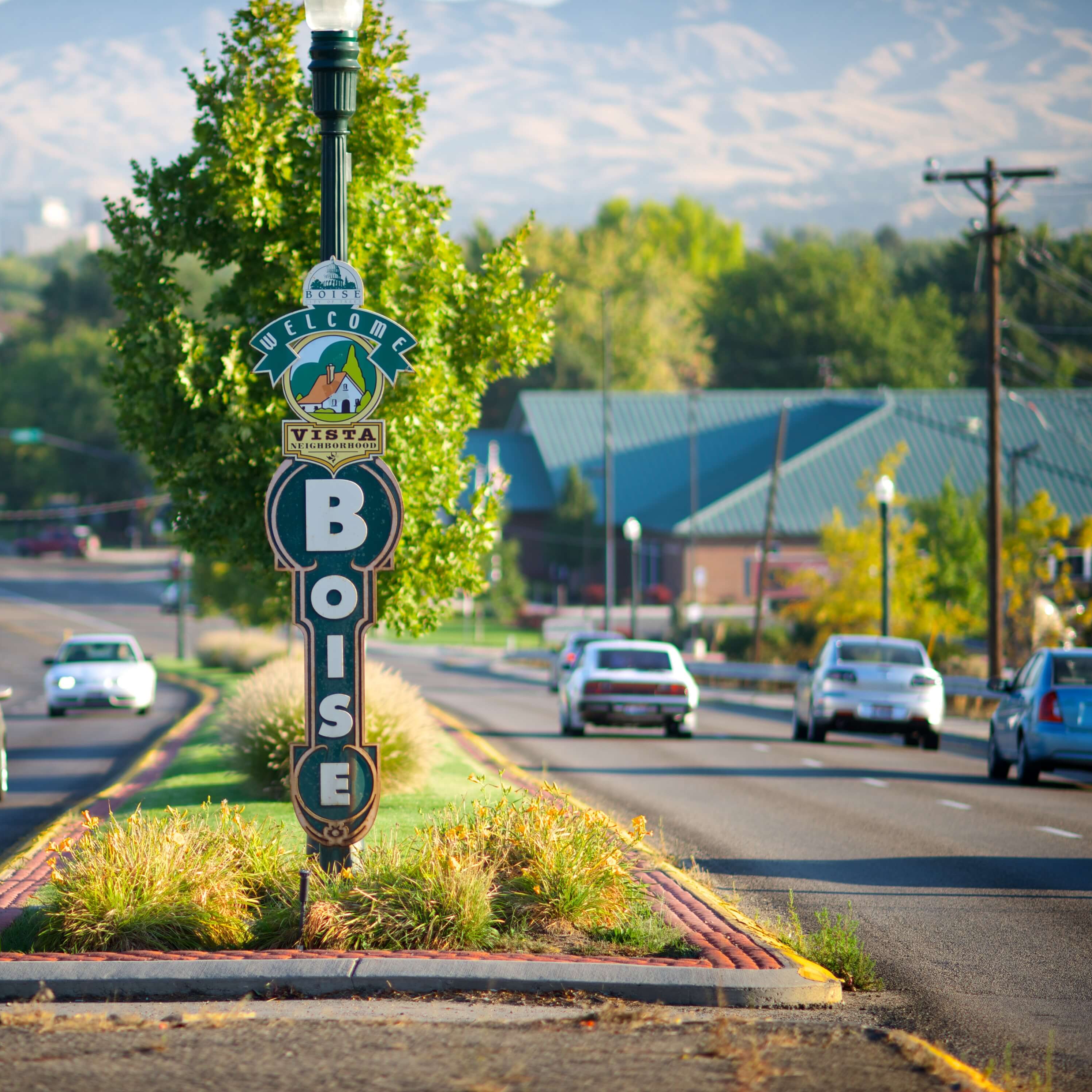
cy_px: 543
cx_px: 337
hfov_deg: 10.1
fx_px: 6174
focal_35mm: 173
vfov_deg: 10.1
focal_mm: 135
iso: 100
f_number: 2
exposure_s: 1/800
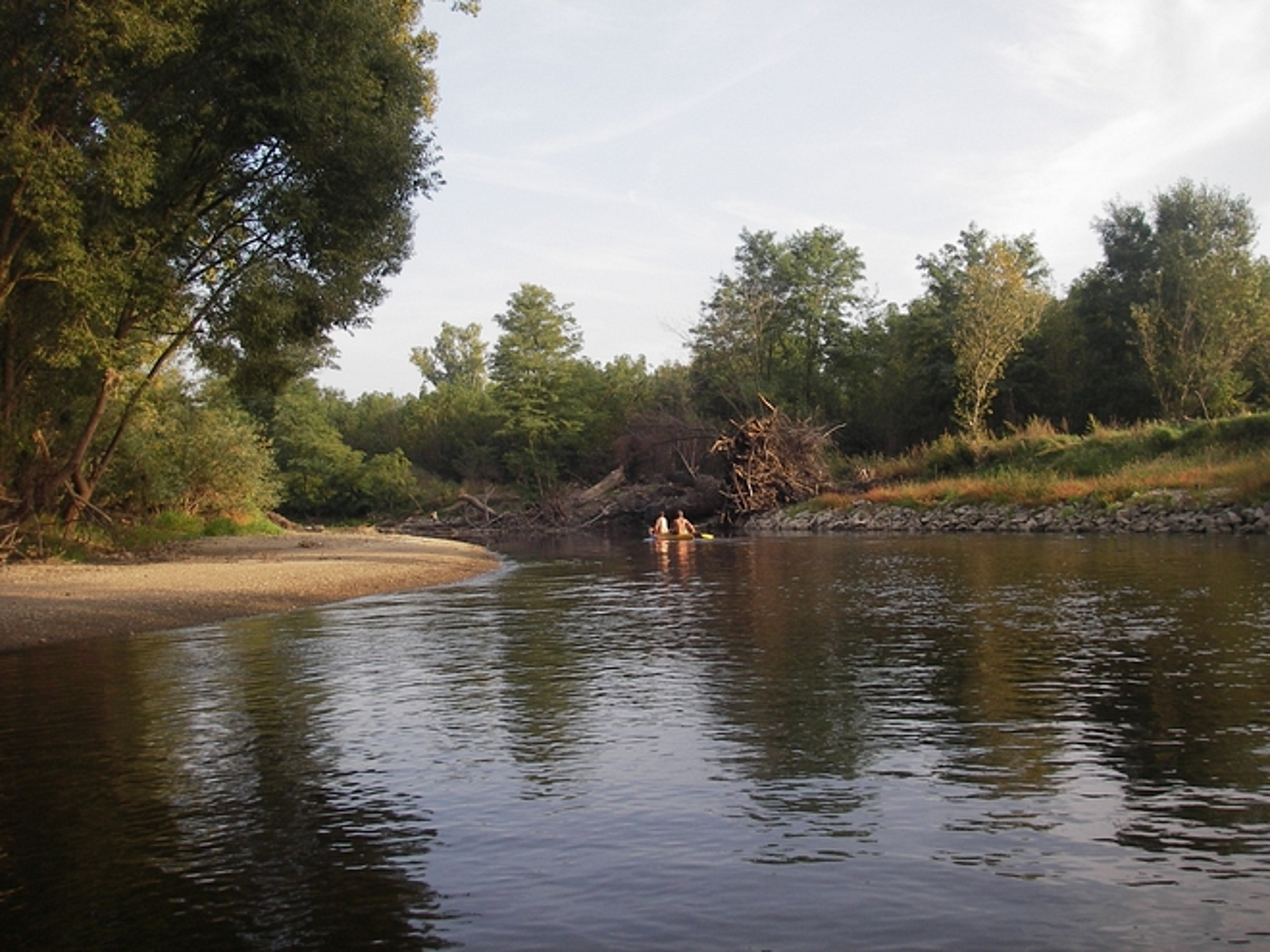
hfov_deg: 49.0
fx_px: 1394
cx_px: 635
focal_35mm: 38
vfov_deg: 37.7
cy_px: 476
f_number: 3.3
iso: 50
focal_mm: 6.3
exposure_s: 1/200
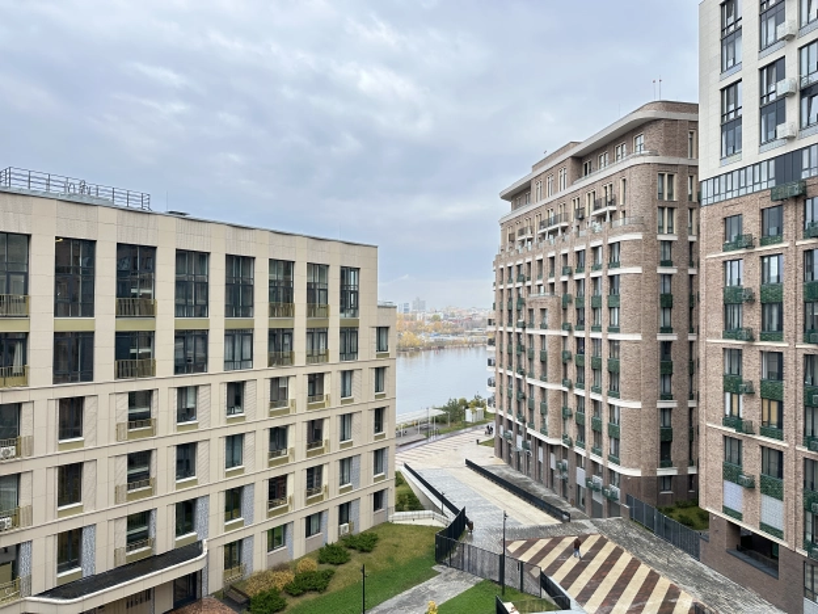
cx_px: 409
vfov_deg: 56.8
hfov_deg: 71.6
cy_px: 307
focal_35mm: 24
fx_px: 567
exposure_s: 1/864
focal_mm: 6.86
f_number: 1.78
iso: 80
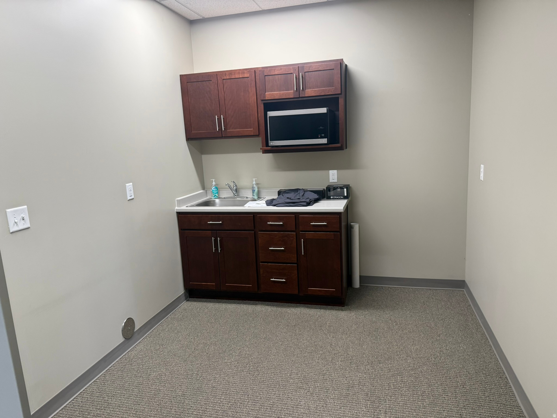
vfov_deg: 56.8
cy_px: 209
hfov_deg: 71.6
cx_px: 278
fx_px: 386
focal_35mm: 24
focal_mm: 6.76
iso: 200
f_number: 1.78
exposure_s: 1/107
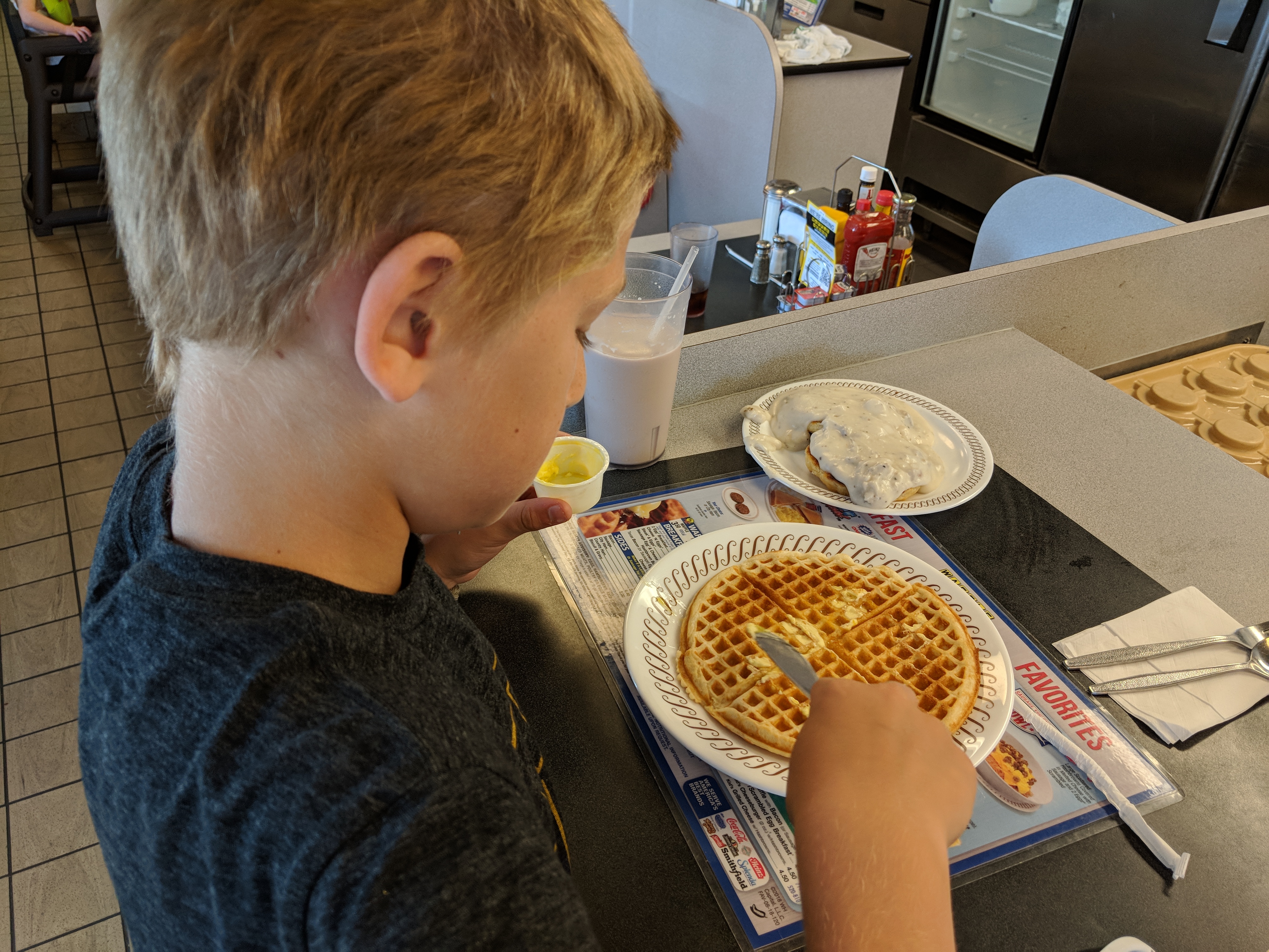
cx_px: 634
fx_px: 990
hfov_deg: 65.3
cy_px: 476
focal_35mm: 27
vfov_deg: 51.4
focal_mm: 4.44
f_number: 1.8
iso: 69
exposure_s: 1/125
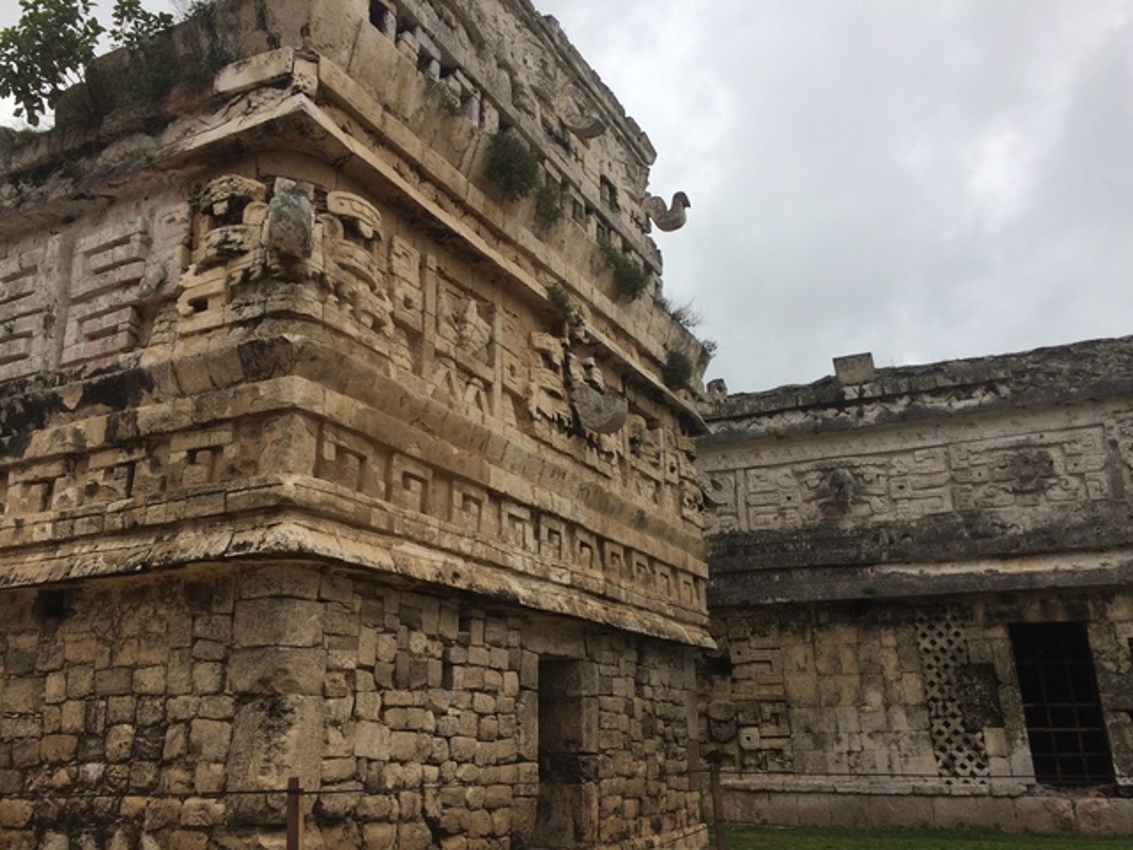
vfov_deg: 48.2
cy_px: 425
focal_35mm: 29
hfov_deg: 61.7
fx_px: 949
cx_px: 566
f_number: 2.2
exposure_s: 1/1053
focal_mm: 4.15
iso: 32
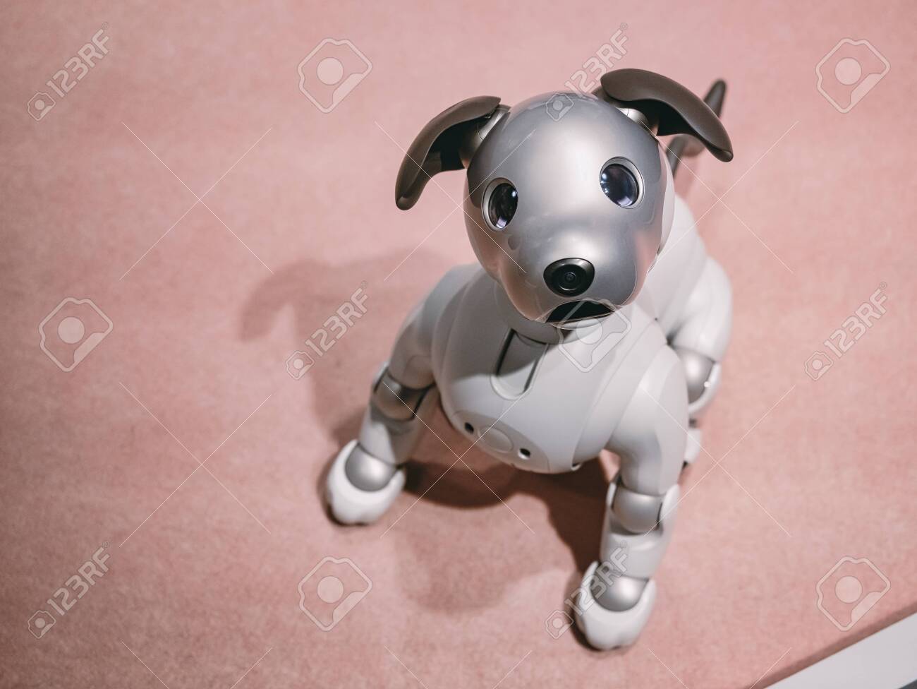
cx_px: 458
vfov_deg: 27.1
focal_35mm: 54
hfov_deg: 35.5
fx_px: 1431
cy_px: 344
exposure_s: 1/800
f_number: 2.8
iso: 400
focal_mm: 27
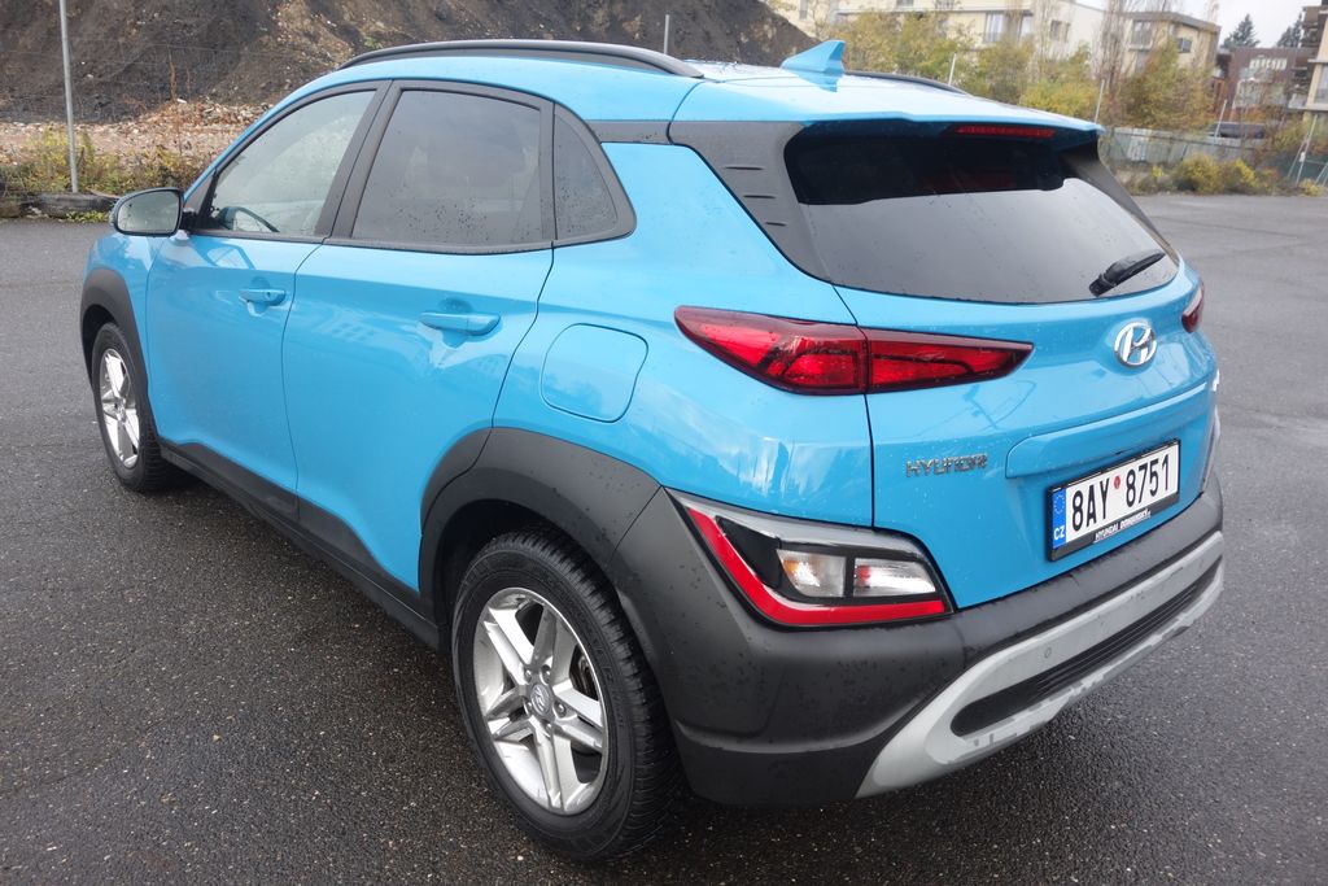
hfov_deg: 65.5
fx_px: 1033
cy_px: 443
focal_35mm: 28
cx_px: 664
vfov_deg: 46.4
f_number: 5.6
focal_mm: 10.4
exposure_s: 1/80
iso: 125
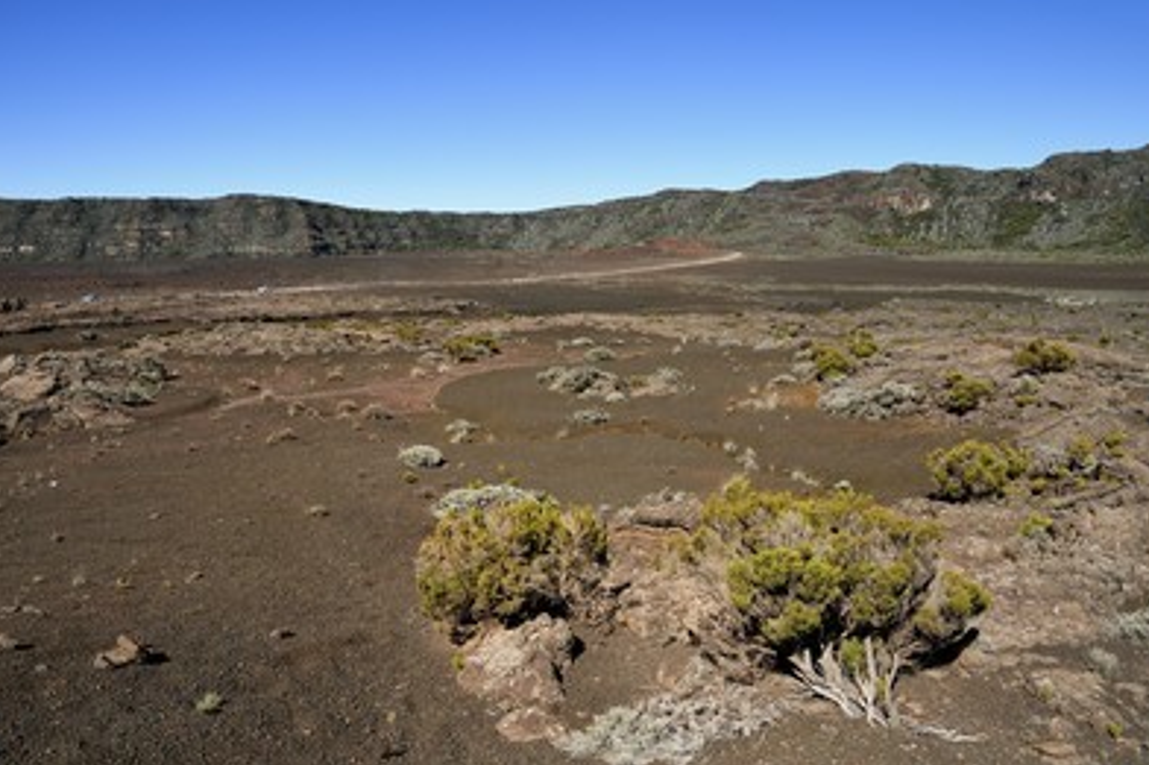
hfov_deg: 61.9
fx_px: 957
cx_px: 542
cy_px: 384
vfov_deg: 43.6
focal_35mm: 30
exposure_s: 1/250
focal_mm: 28
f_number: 14
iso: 200
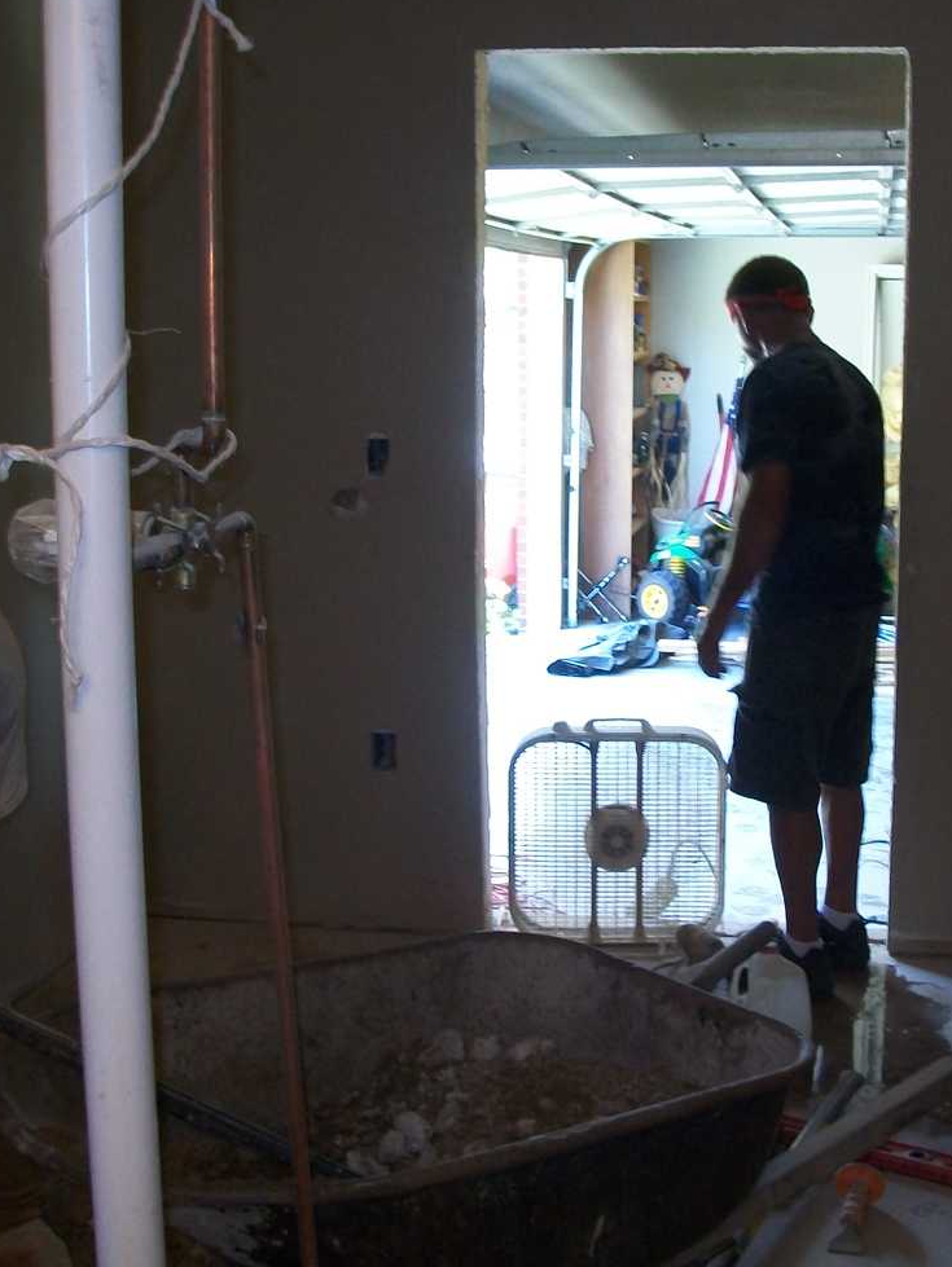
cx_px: 643
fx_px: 1796
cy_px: 630
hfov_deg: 29.5
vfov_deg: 38.9
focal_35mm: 49
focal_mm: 6
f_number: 2.7
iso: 160
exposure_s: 1/30
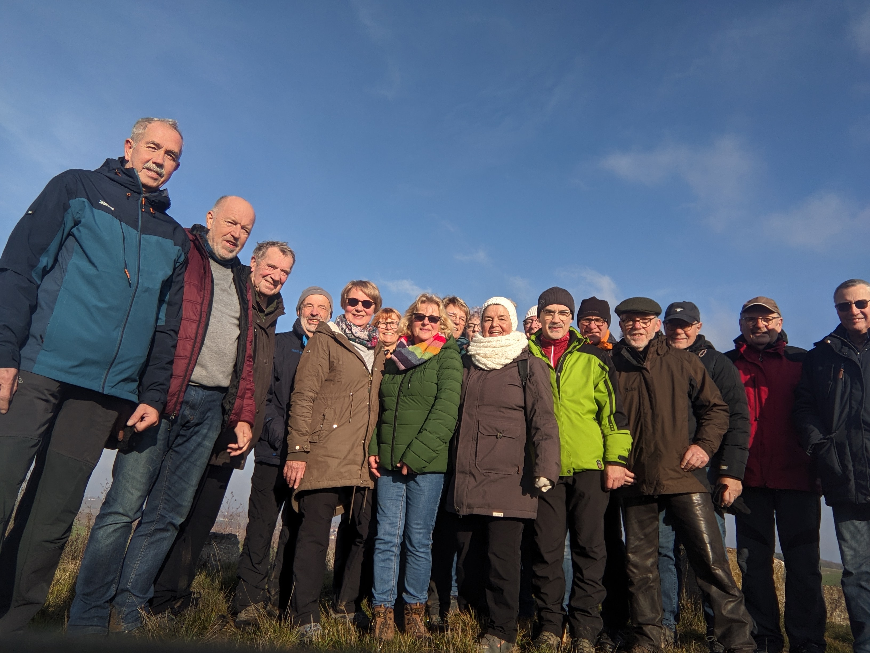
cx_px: 435
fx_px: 603
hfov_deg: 71.6
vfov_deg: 56.8
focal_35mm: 24
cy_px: 326
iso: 36
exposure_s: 1/1972
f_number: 2
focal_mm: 2.51
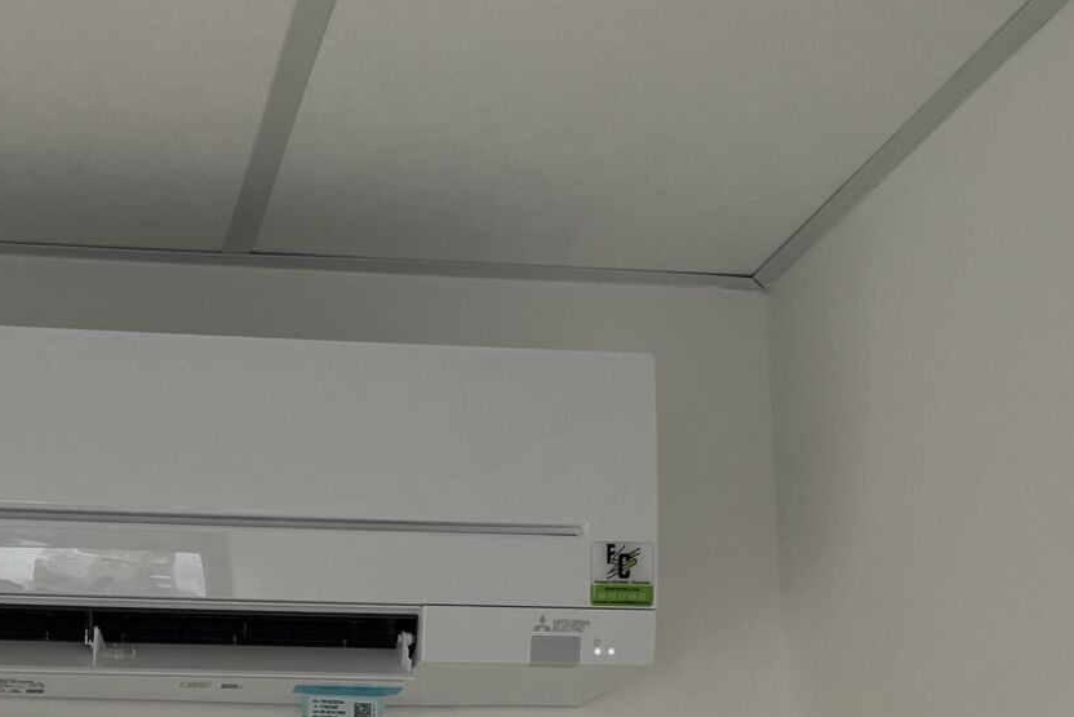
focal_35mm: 65
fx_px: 1939
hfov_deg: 30.2
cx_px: 201
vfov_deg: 20.2
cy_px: 751
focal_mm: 5.1
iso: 64
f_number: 1.6
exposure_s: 1/100
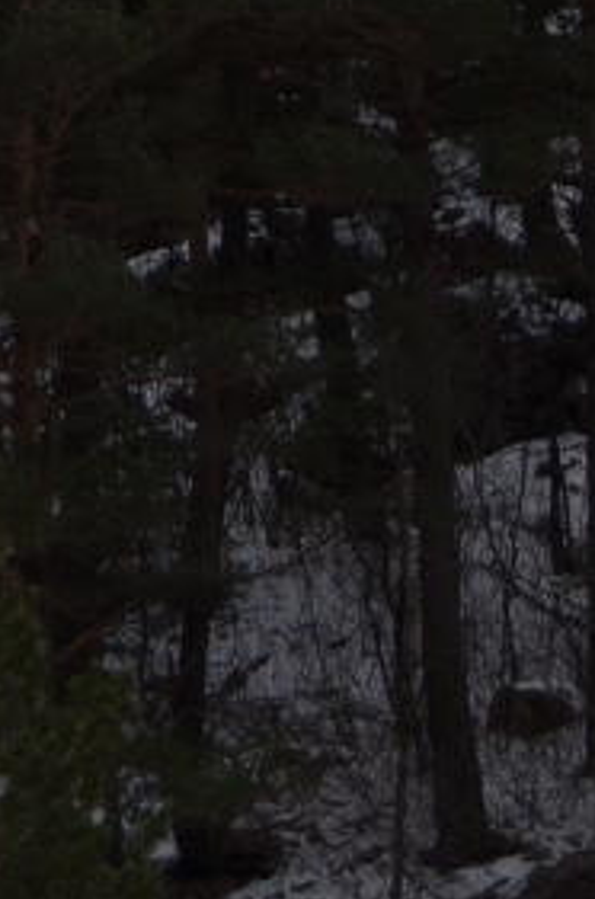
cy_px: -797
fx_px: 5705
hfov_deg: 5.8
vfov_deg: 8.6
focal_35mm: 229
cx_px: -699
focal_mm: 31
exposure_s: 1/1000
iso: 200
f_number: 4.5
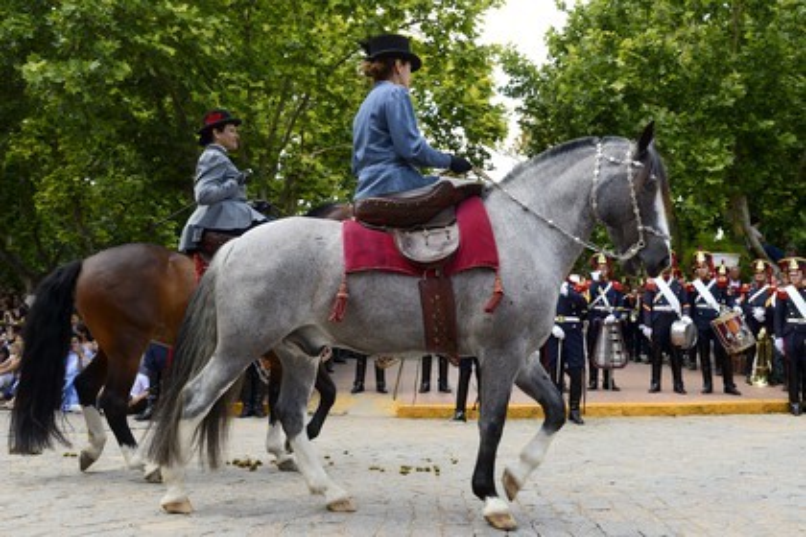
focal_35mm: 34
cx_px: 403
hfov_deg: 55.8
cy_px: 268
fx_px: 761
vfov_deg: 38.9
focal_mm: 34
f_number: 9
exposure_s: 1/320
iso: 400
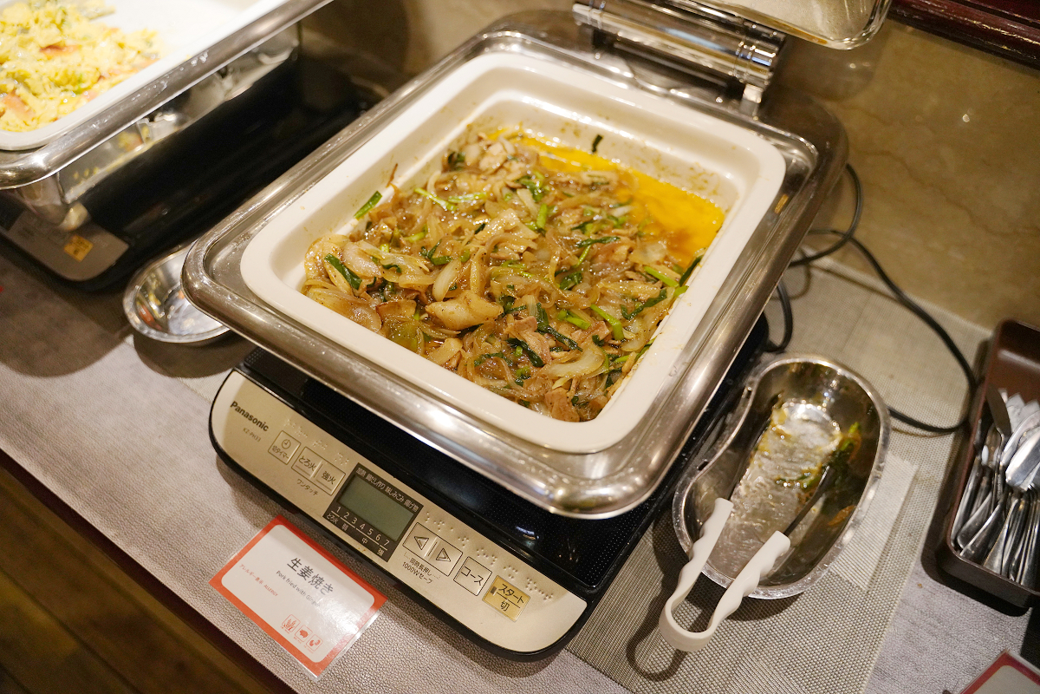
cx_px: 520
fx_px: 809
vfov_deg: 46.4
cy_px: 347
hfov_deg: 65.5
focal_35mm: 28
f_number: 2.8
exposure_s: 1/160
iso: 3200
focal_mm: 28
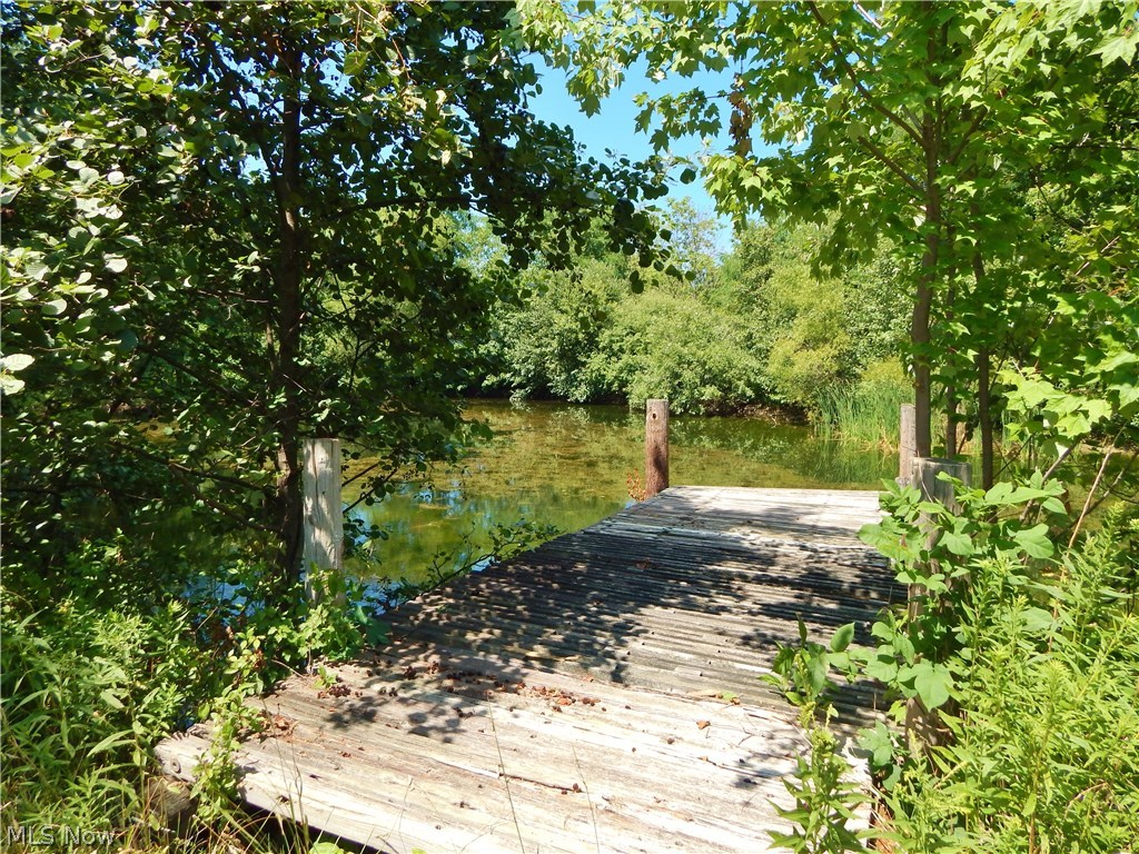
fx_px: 724
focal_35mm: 22
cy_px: 427
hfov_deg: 76.4
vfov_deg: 61.1
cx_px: 570
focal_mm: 4
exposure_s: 1/800
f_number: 3
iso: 125
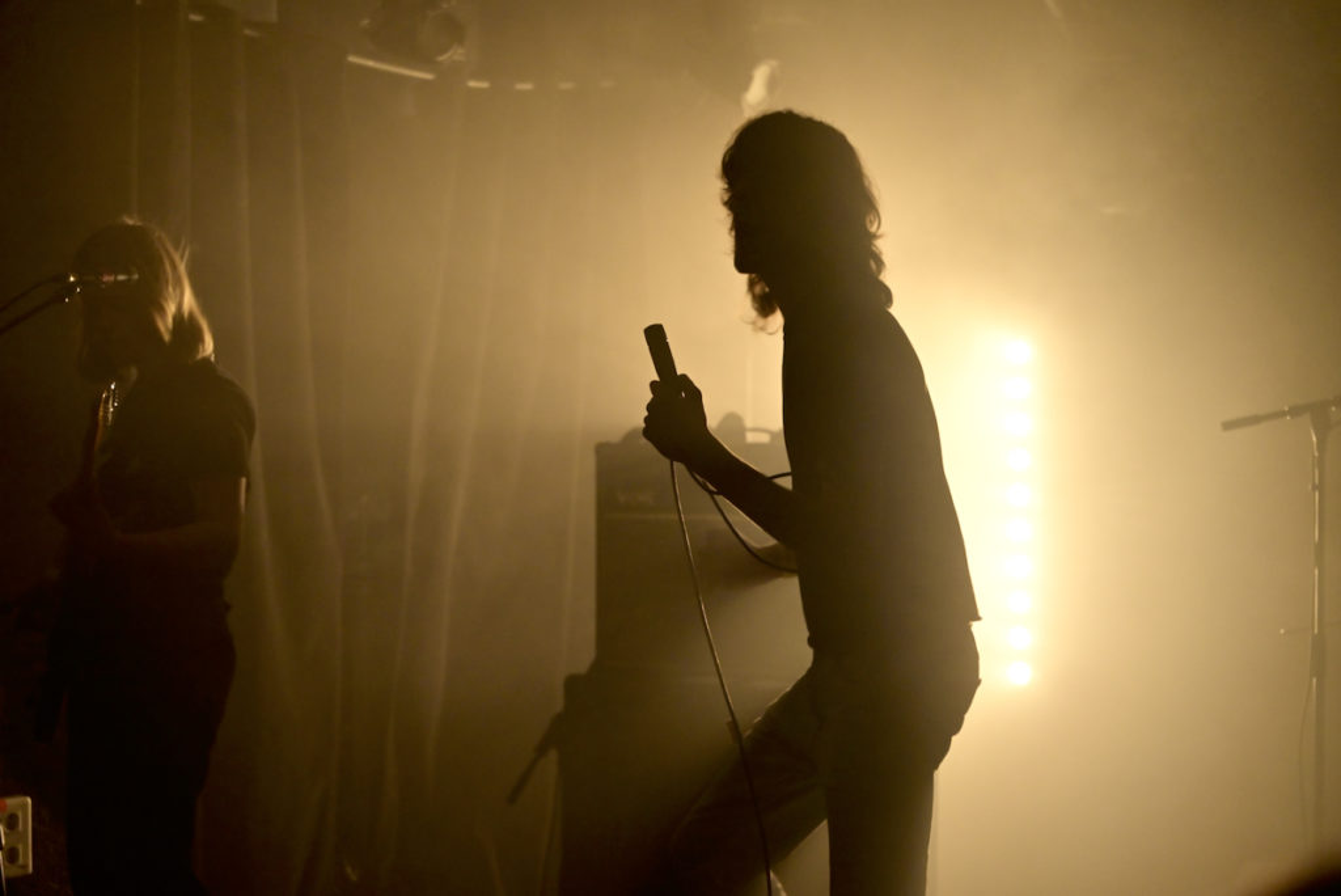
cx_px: 670
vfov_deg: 18.2
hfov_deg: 27.0
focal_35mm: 75
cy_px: 448
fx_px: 2795
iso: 2500
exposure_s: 1/200
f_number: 3.5
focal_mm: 75
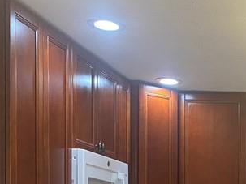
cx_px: 321
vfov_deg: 15.6
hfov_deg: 20.3
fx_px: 625
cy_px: 269
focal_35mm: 88
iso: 160
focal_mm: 4.25
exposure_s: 1/60
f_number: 1.8
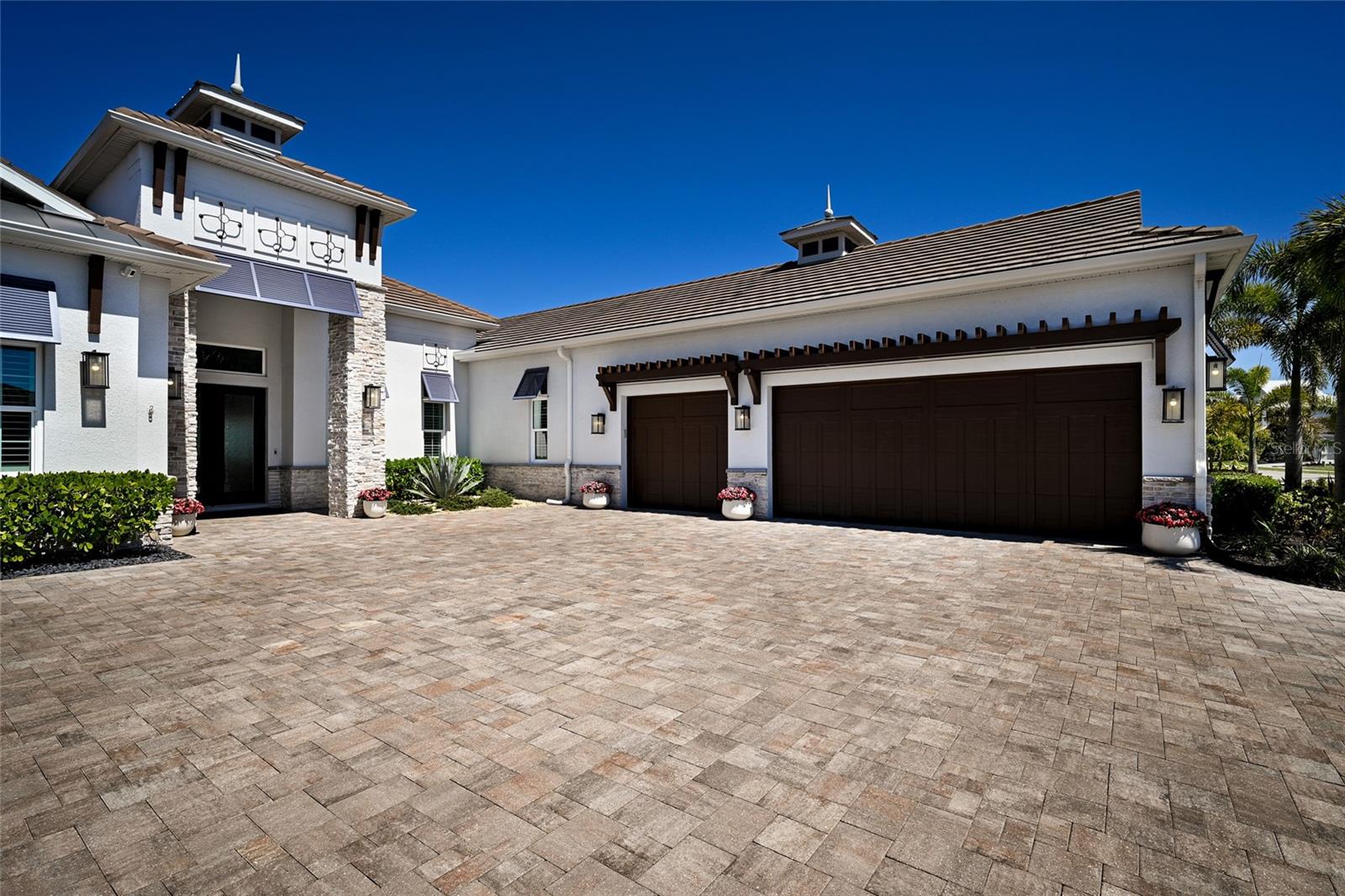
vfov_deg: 73.7
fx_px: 598
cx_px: 672
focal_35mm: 16
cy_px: 448
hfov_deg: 96.7
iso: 100
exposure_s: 1/200
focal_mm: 16
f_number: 8
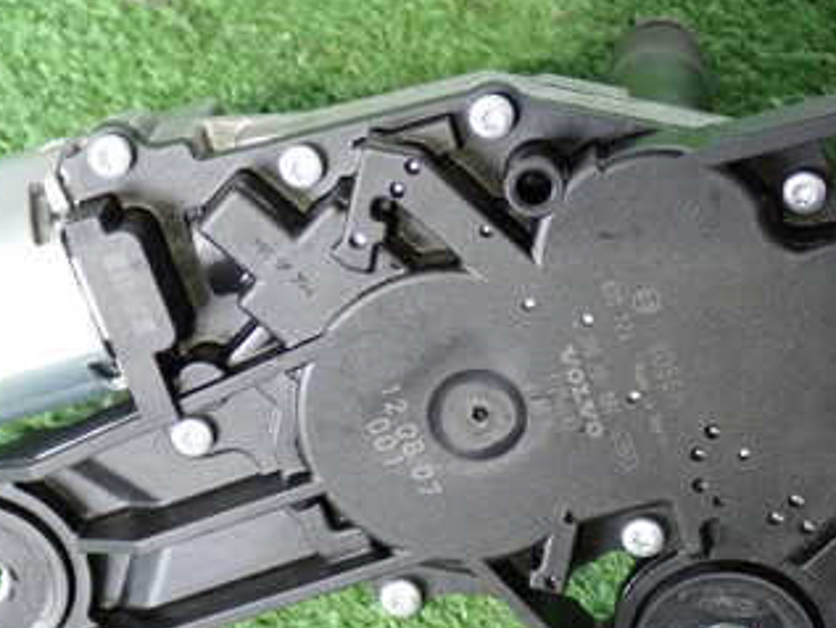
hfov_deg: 22.0
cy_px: 351
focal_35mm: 89
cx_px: 414
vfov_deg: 16.6
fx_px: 2150
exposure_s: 1/30
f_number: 3.1
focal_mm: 8.4
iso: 800
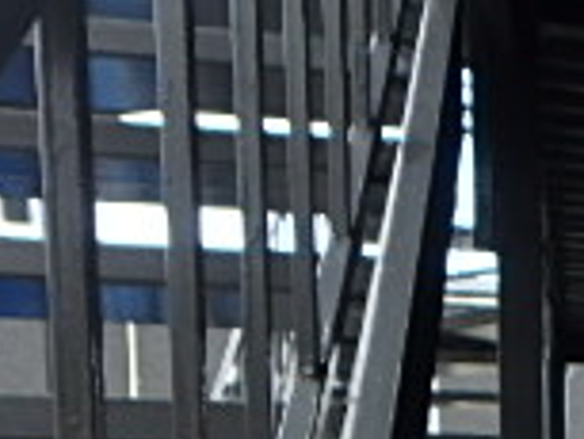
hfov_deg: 18.1
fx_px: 1486
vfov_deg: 14.7
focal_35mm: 88
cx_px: 1023
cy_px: 786
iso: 125
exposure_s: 1/160
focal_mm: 3.7
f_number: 3.5
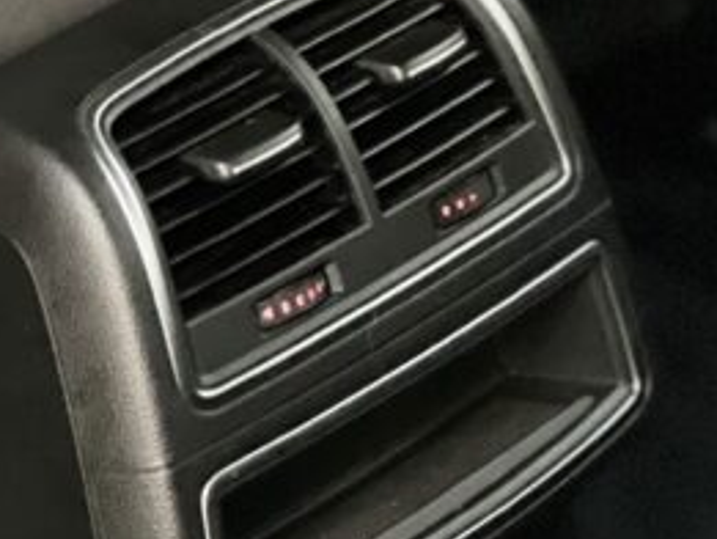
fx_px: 4891
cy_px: 341
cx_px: 483
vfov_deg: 6.3
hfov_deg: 8.4
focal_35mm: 236
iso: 2000
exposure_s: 1/15
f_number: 2.8
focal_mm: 9
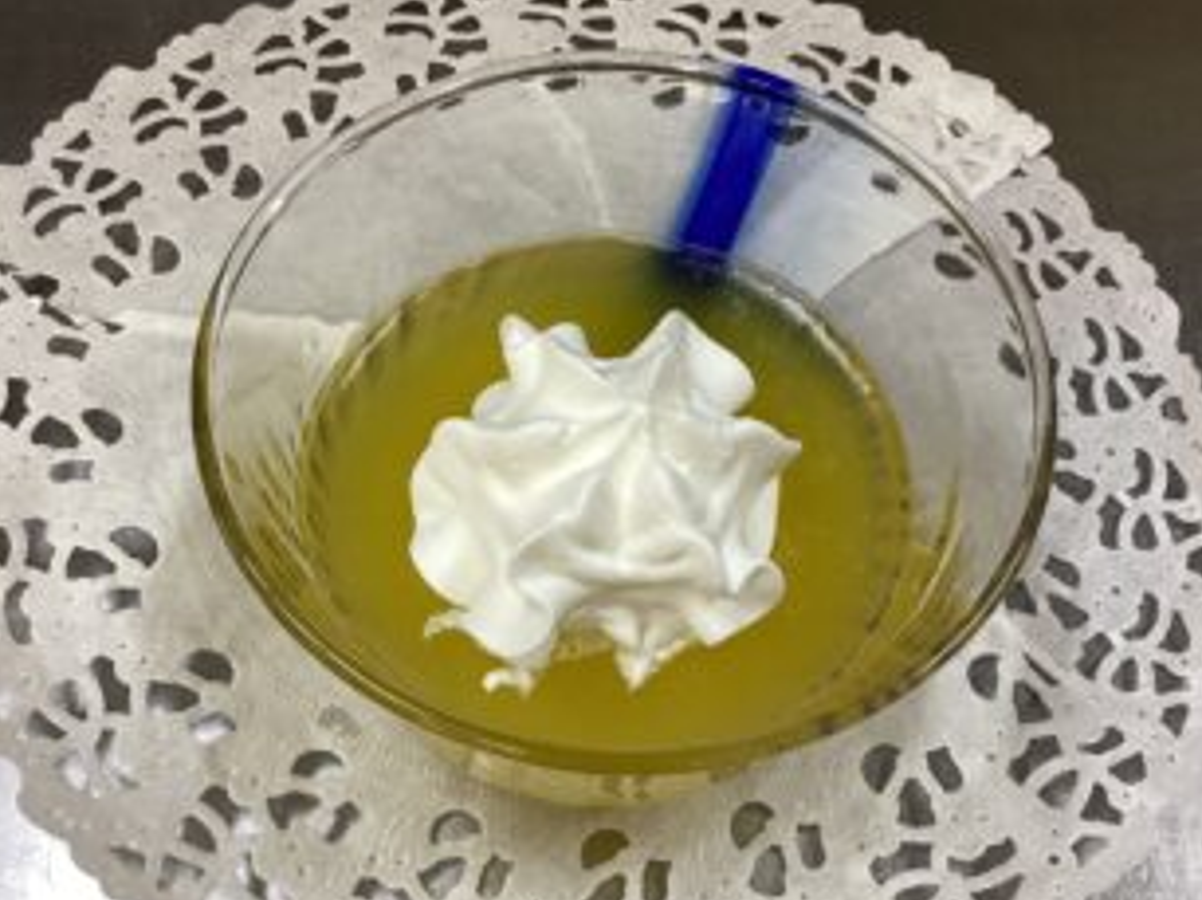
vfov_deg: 37.5
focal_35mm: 38
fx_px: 1318
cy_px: 533
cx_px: 532
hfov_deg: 48.9
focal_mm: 3.3
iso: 64
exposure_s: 1/60
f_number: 2.4
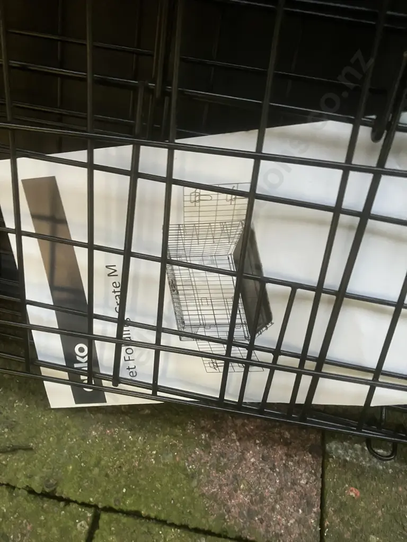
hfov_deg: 49.7
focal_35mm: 28
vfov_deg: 63.4
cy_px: 271
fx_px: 439
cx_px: 204
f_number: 1.8
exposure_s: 1/30
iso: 640
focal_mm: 3.99
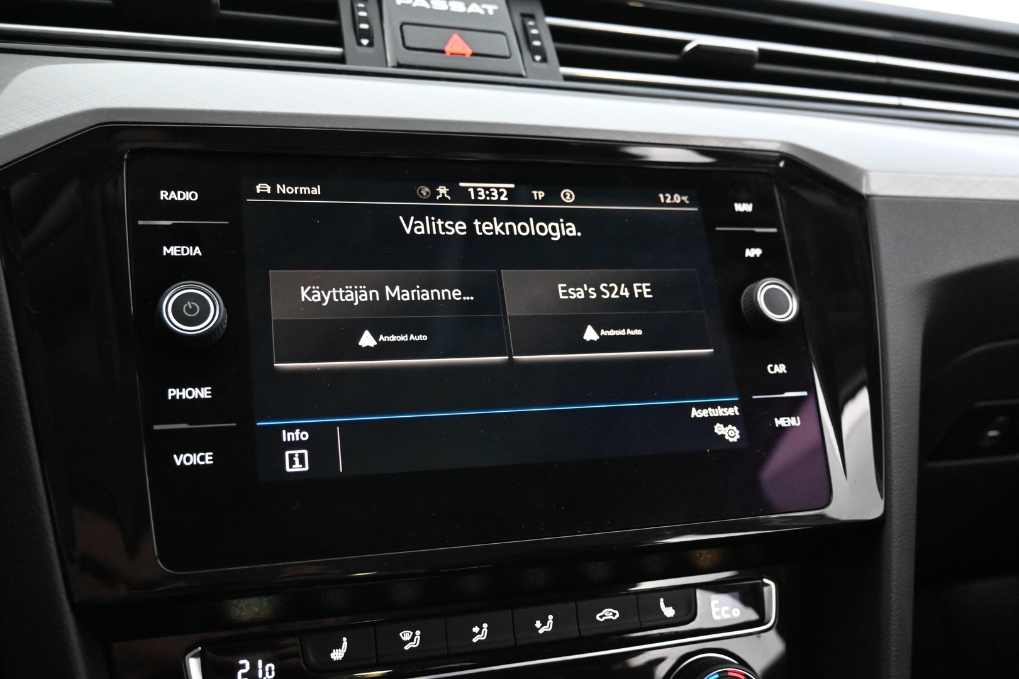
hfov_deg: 58.3
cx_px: 510
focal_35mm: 32
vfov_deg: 40.8
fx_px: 913
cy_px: 340
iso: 5600
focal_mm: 21.5
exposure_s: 1/30
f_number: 4
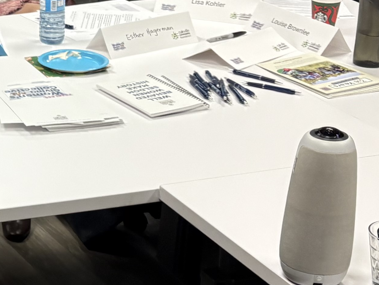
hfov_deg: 14.9
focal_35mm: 119
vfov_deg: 12.4
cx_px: -257
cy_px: 89
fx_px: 1303
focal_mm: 5.96
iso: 100
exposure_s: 1/120
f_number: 1.6
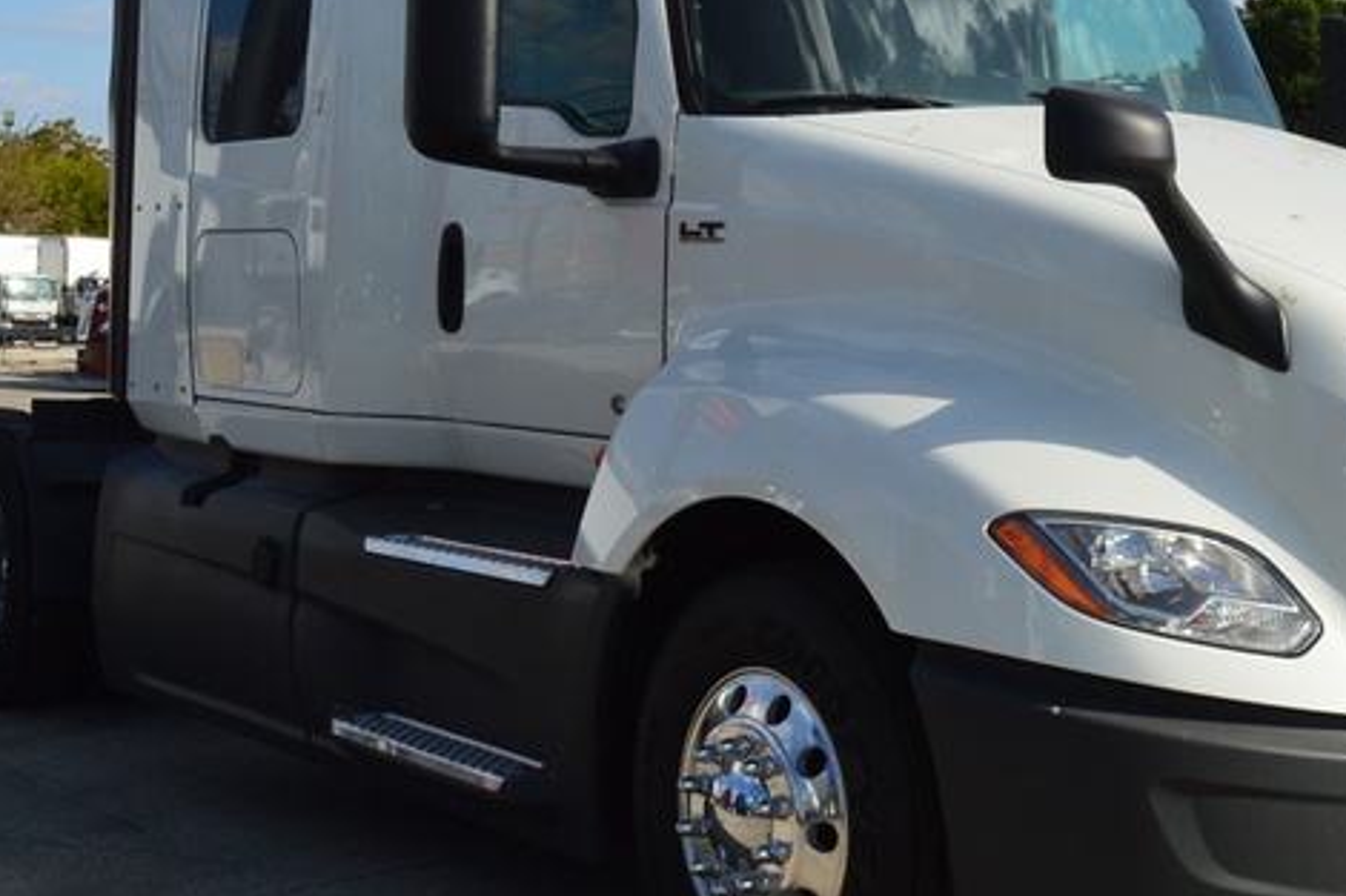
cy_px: 235
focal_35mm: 62
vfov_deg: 21.7
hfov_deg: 32.4
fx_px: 2317
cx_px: 759
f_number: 11
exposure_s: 1/500
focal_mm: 18
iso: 320
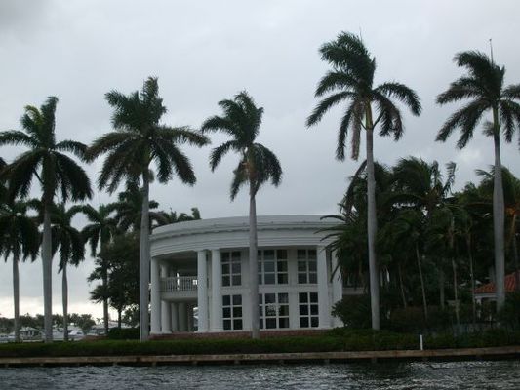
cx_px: 260
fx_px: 917
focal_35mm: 61
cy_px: 195
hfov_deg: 31.7
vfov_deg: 24.0
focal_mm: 10.3
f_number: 3.6
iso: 80
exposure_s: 1/350
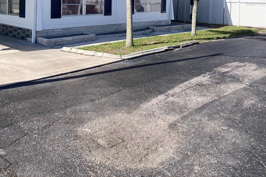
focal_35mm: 39
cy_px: 4
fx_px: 288
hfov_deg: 49.6
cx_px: 133
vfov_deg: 31.8
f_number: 1.8
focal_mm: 3.99
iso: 20
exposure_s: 1/1245
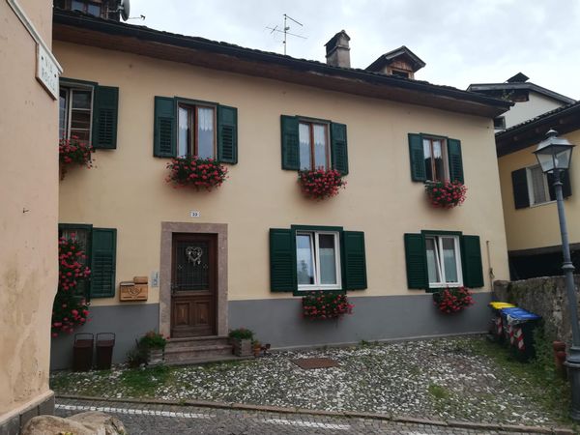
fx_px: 436
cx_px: 290
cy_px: 218
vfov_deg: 53.1
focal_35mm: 26
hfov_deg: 67.3
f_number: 2.2
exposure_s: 1/641
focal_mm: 3.83
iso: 50
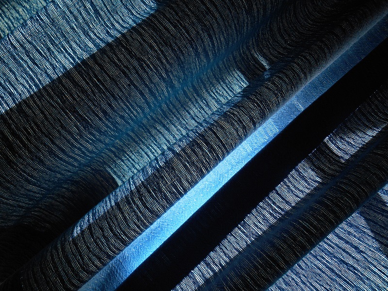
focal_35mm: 26
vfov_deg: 53.1
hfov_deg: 67.3
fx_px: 291
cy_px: 146
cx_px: 194
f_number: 3.4
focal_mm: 4.7
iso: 80
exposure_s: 1/30
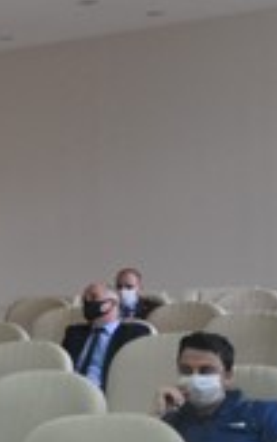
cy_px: 431
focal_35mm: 128
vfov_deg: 16.0
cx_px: -492
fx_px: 1545
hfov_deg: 8.8
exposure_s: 1/60
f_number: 4
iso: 800
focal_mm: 21
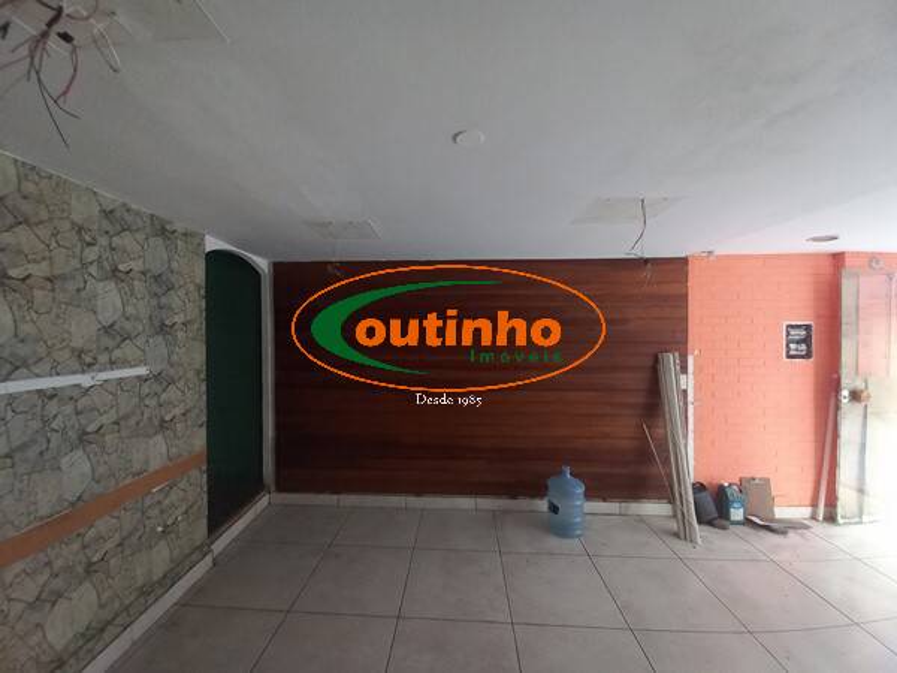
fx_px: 337
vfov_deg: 89.9
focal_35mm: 13
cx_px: 448
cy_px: 336
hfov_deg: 106.2
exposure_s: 1/15
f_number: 2.2
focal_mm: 1.42
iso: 200
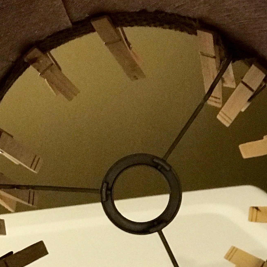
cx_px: 119
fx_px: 1361
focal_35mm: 156
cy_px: 249
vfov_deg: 11.1
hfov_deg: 11.2
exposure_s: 1/60
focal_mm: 6.6
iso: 640
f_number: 2.8
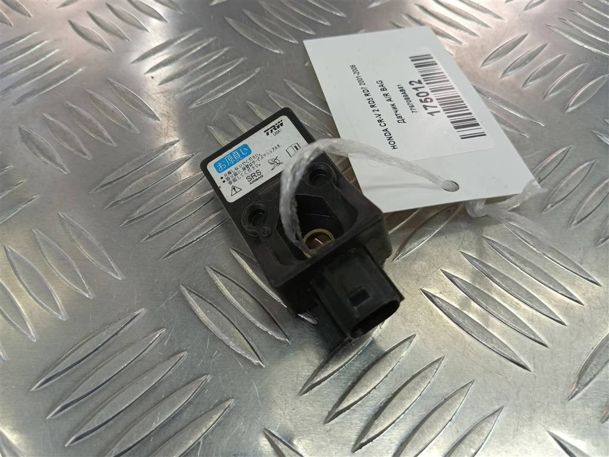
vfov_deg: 51.4
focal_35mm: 27
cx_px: 304
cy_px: 228
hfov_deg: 65.3
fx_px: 475
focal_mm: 4.11
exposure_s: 1/100
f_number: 1.6
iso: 130
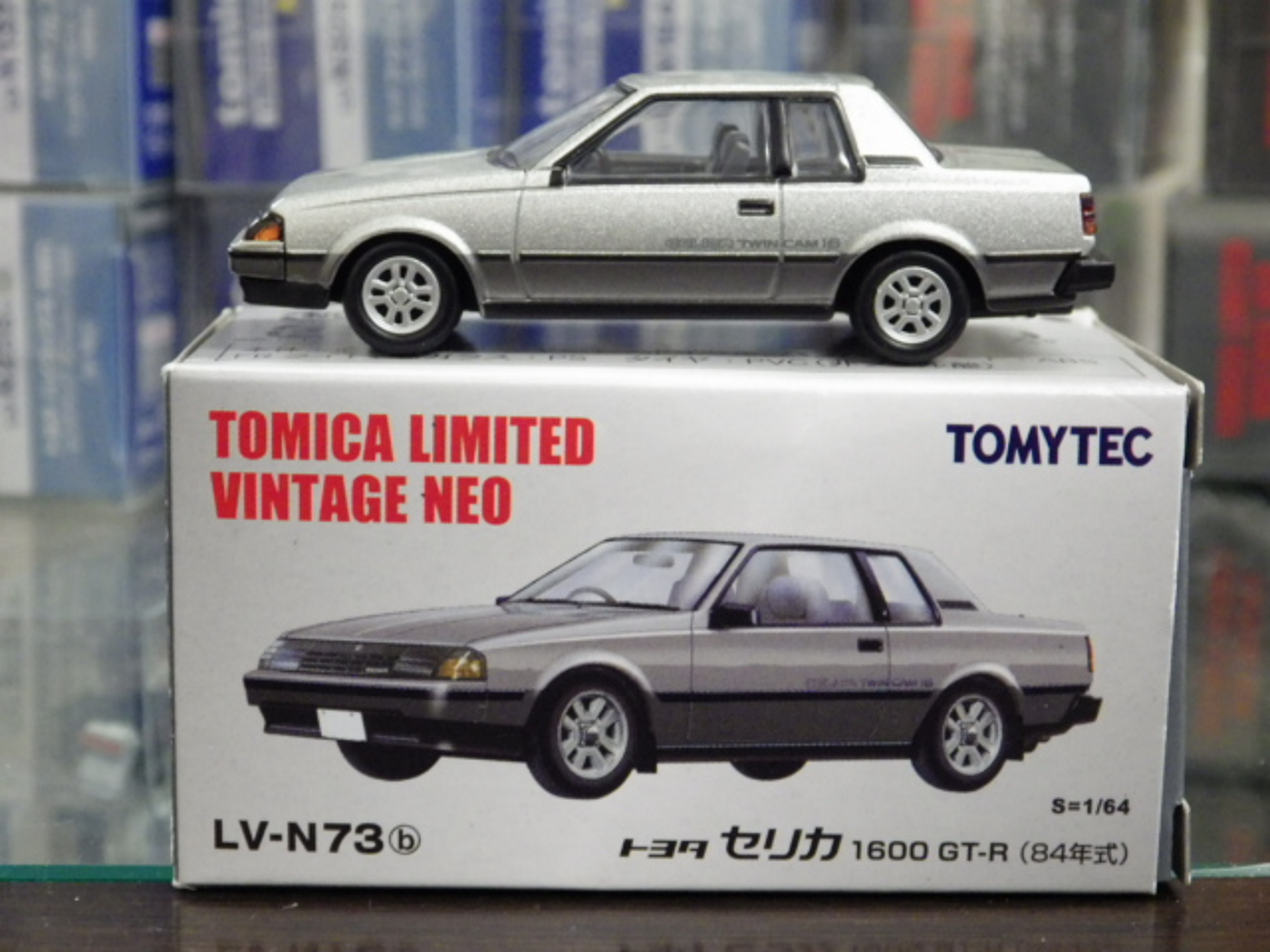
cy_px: 476
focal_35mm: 71
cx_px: 635
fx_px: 2605
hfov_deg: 27.4
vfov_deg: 20.7
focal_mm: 12.8
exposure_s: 1/30
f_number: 4.2
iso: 800
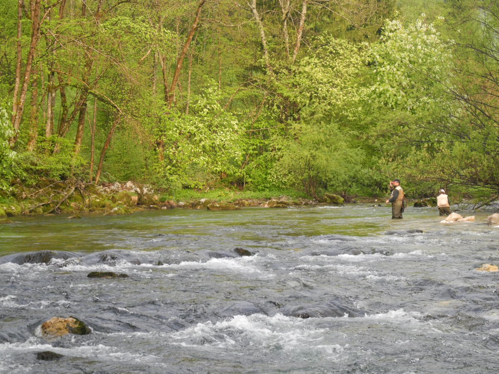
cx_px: 250
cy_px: 187
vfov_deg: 17.4
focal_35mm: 85
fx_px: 1225
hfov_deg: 23.0
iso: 296
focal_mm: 18.1
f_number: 4
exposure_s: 1/250
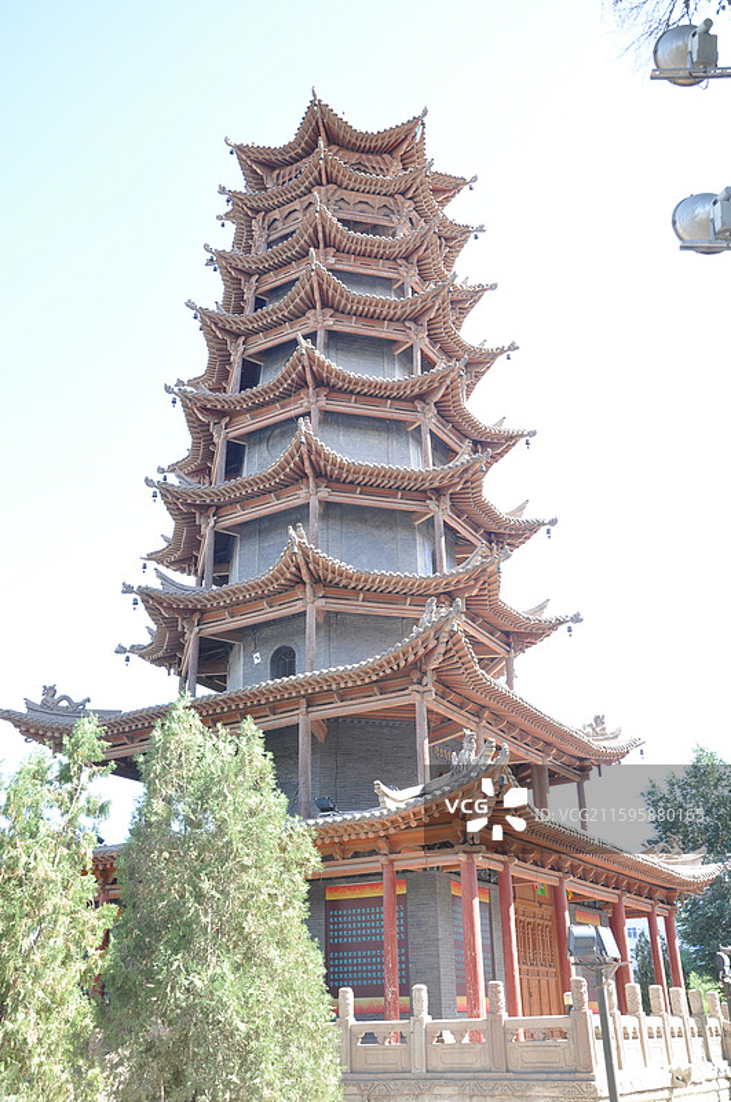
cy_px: 551
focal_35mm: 36
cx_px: 366
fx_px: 1100
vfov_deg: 53.2
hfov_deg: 36.8
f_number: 8
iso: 320
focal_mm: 24
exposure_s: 1/125
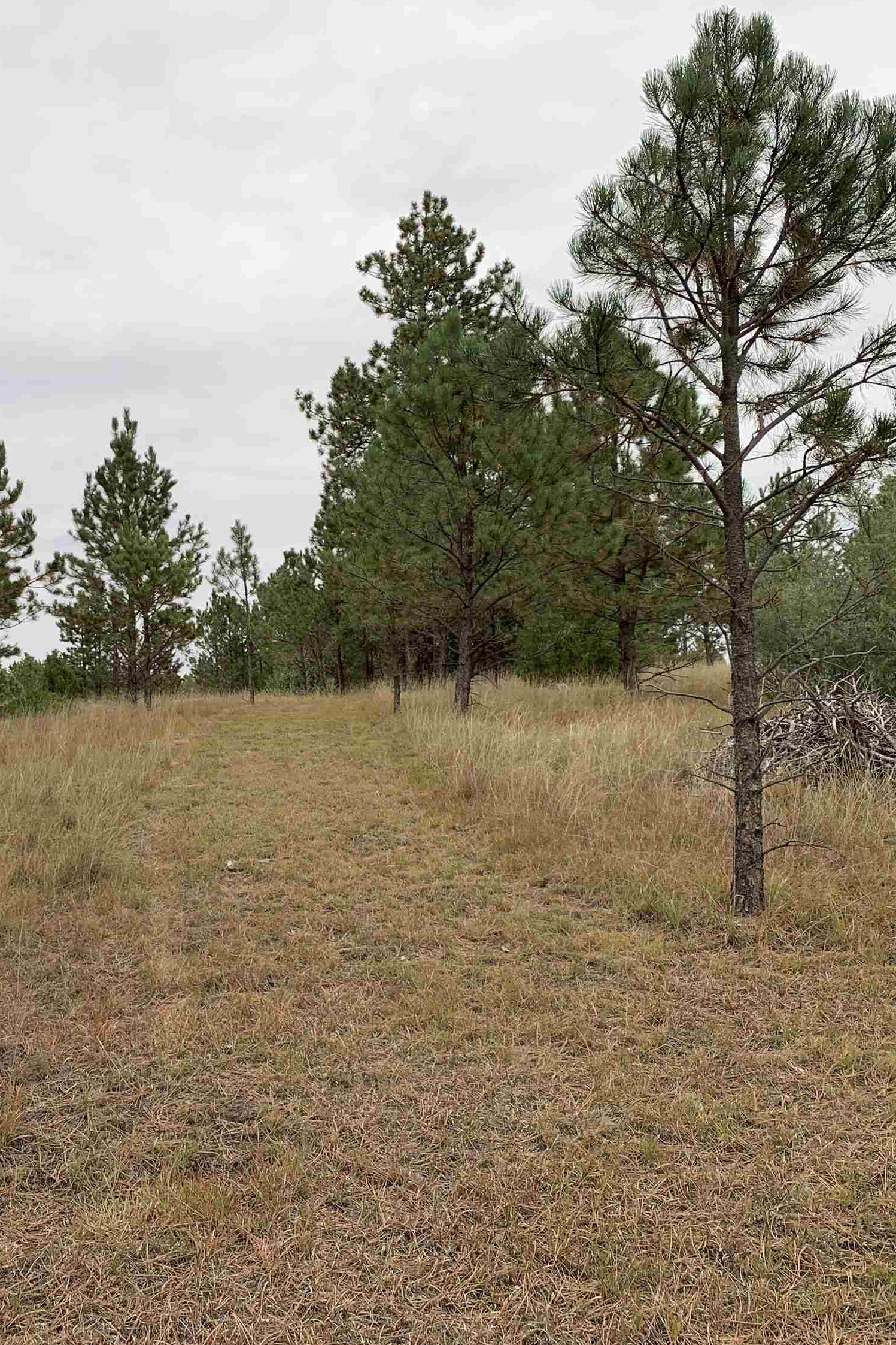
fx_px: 1381
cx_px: 227
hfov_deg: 35.2
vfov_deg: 51.9
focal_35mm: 37
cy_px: 672
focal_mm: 4.25
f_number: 1.8
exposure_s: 1/297
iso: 25
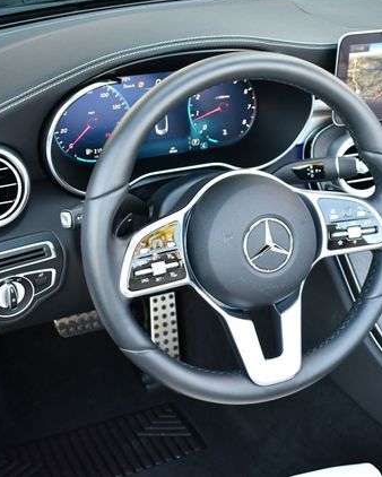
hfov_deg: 26.3
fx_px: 805
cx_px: 295
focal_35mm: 57
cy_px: 236
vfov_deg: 33.0
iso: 800
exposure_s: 1/160
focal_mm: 20
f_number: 3.8
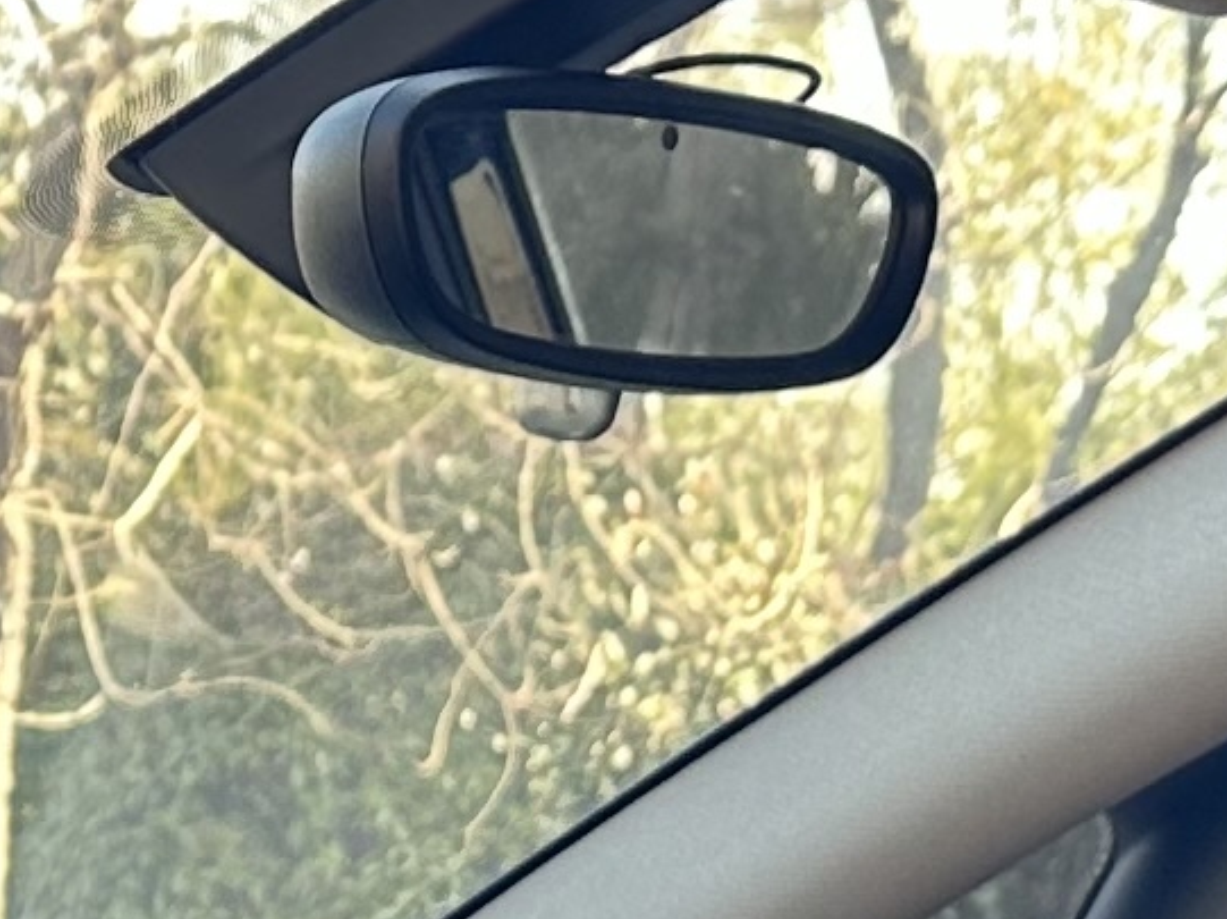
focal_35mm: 179
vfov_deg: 7.8
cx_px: -411
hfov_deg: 10.8
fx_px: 6341
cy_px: 2038
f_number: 1.78
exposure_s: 1/121
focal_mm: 6.86
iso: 80
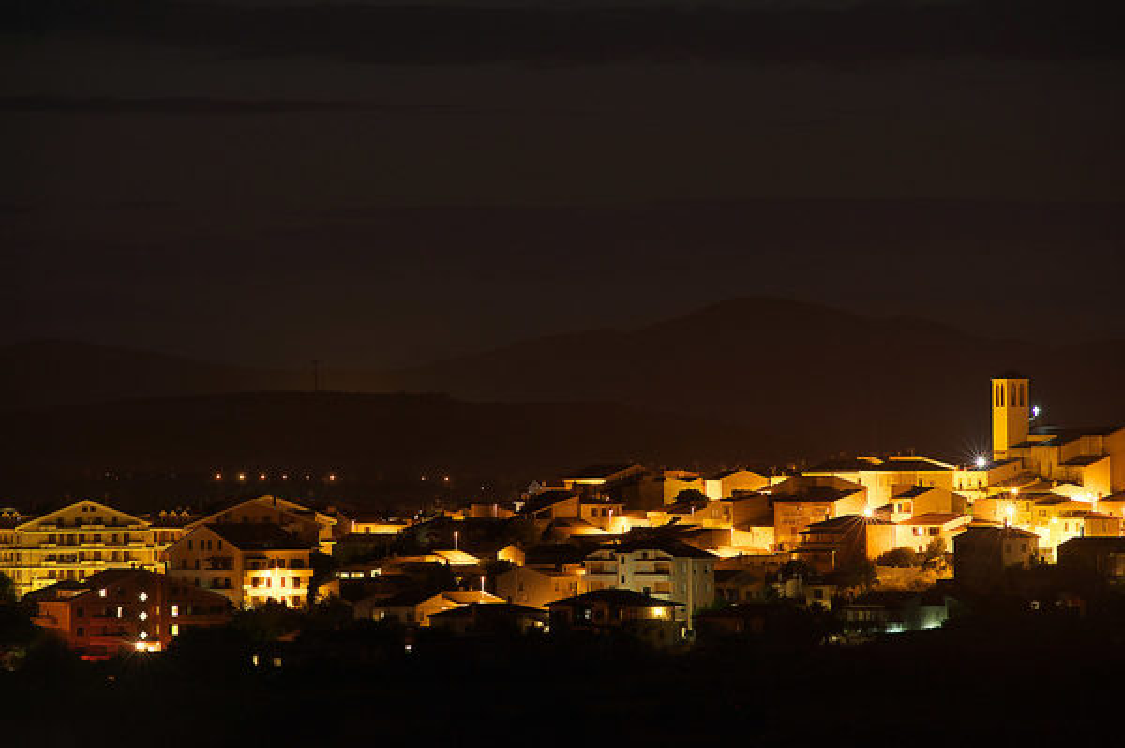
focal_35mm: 300
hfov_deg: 6.9
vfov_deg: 4.6
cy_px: 374
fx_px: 9367
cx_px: 562
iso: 200
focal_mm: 300
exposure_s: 7.2
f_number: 10
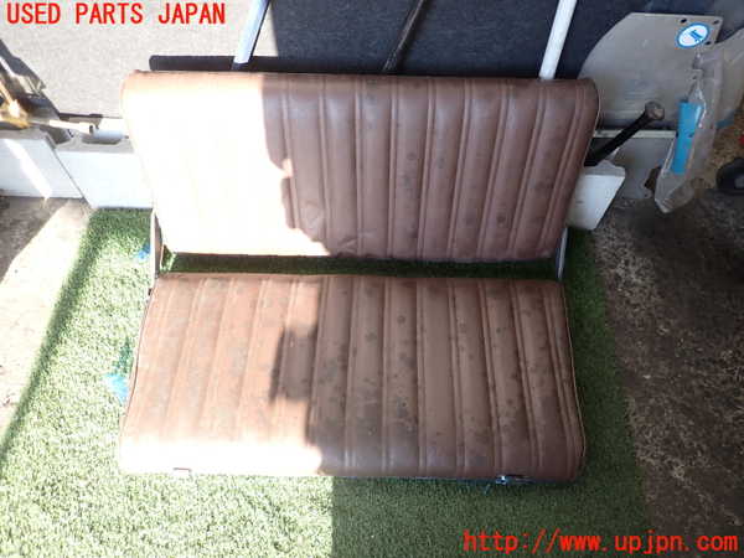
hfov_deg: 69.4
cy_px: 279
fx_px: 537
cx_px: 372
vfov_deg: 54.9
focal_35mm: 25
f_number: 2
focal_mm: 4.5
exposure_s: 1/100
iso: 100
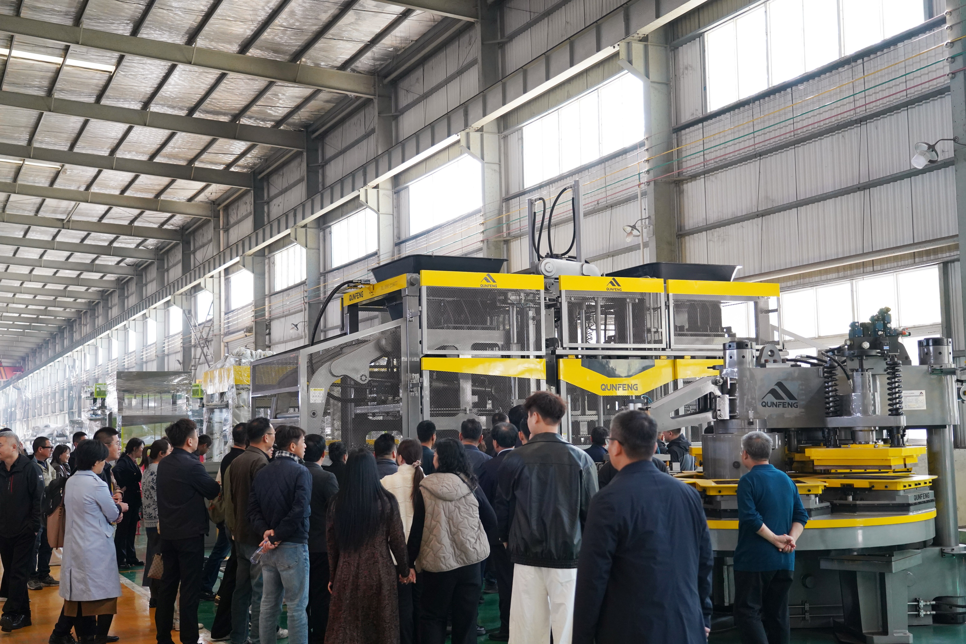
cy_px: 322
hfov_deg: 46.4
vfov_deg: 31.9
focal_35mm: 42
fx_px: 1127
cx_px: 483
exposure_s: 1/160
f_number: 4
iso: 2500
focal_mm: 42
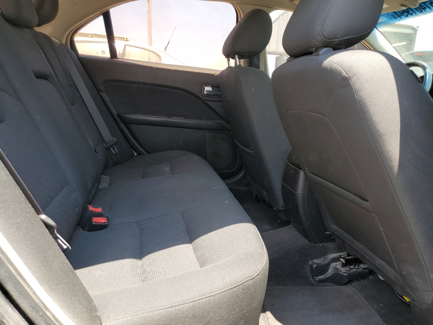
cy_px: 162
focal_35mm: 26
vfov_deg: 53.1
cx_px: 216
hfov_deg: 67.3
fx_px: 325
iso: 50
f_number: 1.5
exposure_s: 1/323
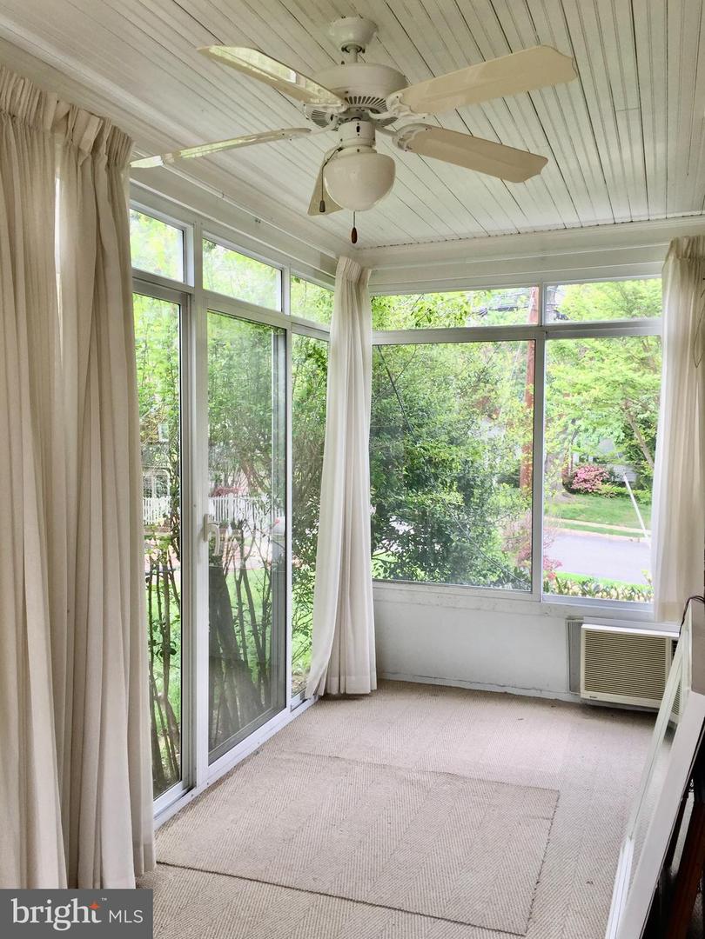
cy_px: 470
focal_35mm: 29
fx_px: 787
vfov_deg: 61.7
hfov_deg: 48.2
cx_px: 352
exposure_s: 1/120
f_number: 2.2
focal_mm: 4.15
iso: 32
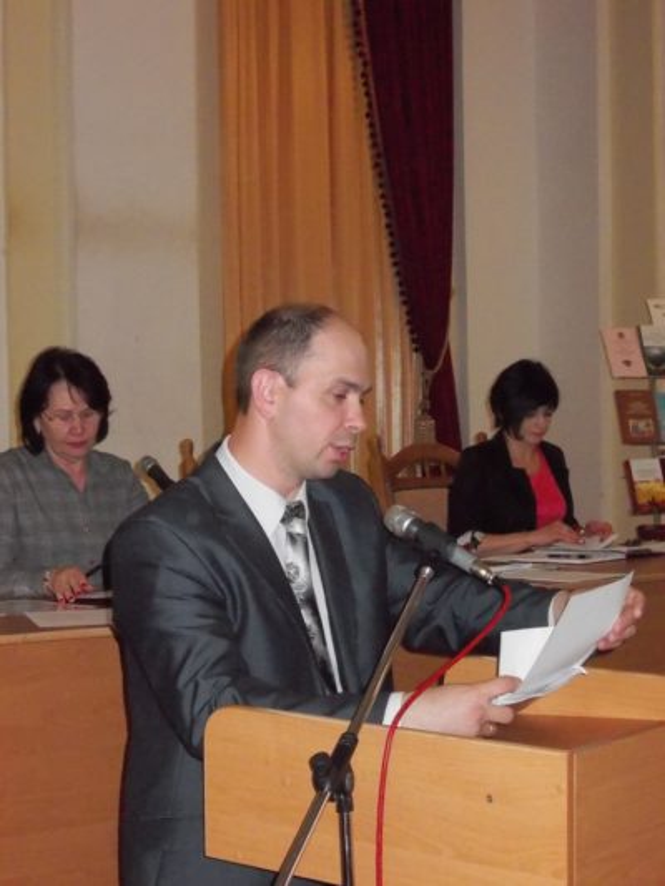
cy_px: 443
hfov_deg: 20.7
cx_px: 332
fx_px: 1818
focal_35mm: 71
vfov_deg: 27.4
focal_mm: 10
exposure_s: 1/60
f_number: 4.3
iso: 800
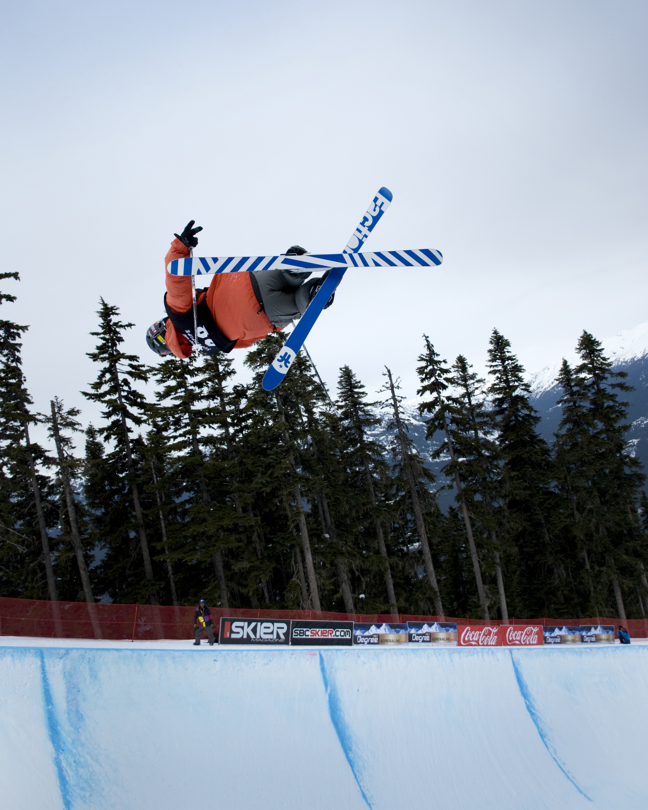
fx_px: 815
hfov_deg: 43.4
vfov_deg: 52.7
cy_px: 347
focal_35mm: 34
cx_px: 324
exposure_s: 1/4000
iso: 400
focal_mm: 20
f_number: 3.8
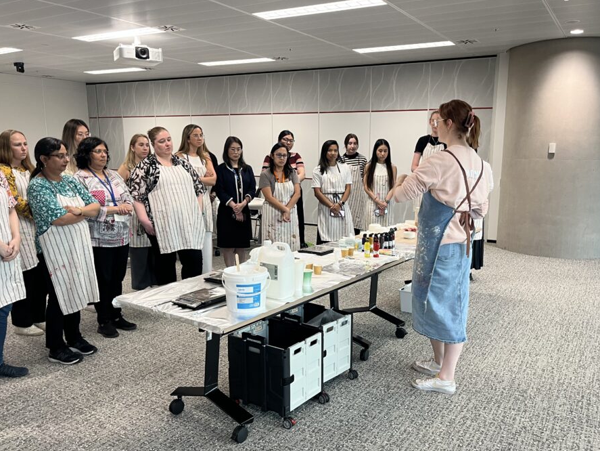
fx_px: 520
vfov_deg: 46.8
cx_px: 333
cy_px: 248
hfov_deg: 59.8
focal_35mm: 30
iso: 64
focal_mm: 5.1
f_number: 1.6
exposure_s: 1/50
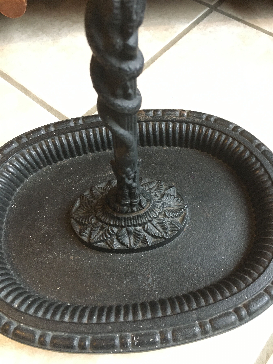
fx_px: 305
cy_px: 182
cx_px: 136
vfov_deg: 61.7
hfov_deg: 48.2
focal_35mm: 29
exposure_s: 1/25
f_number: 2.2
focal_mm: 4.15
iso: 200
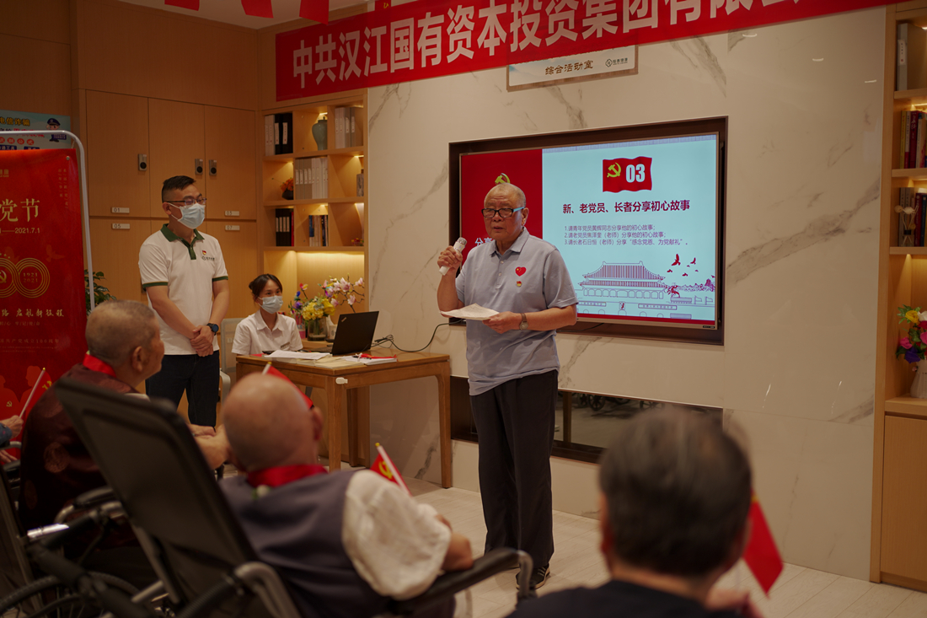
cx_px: 464
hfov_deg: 54.4
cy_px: 309
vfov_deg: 37.8
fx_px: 901
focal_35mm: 35
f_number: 1.8
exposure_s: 1/80
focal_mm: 35
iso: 125
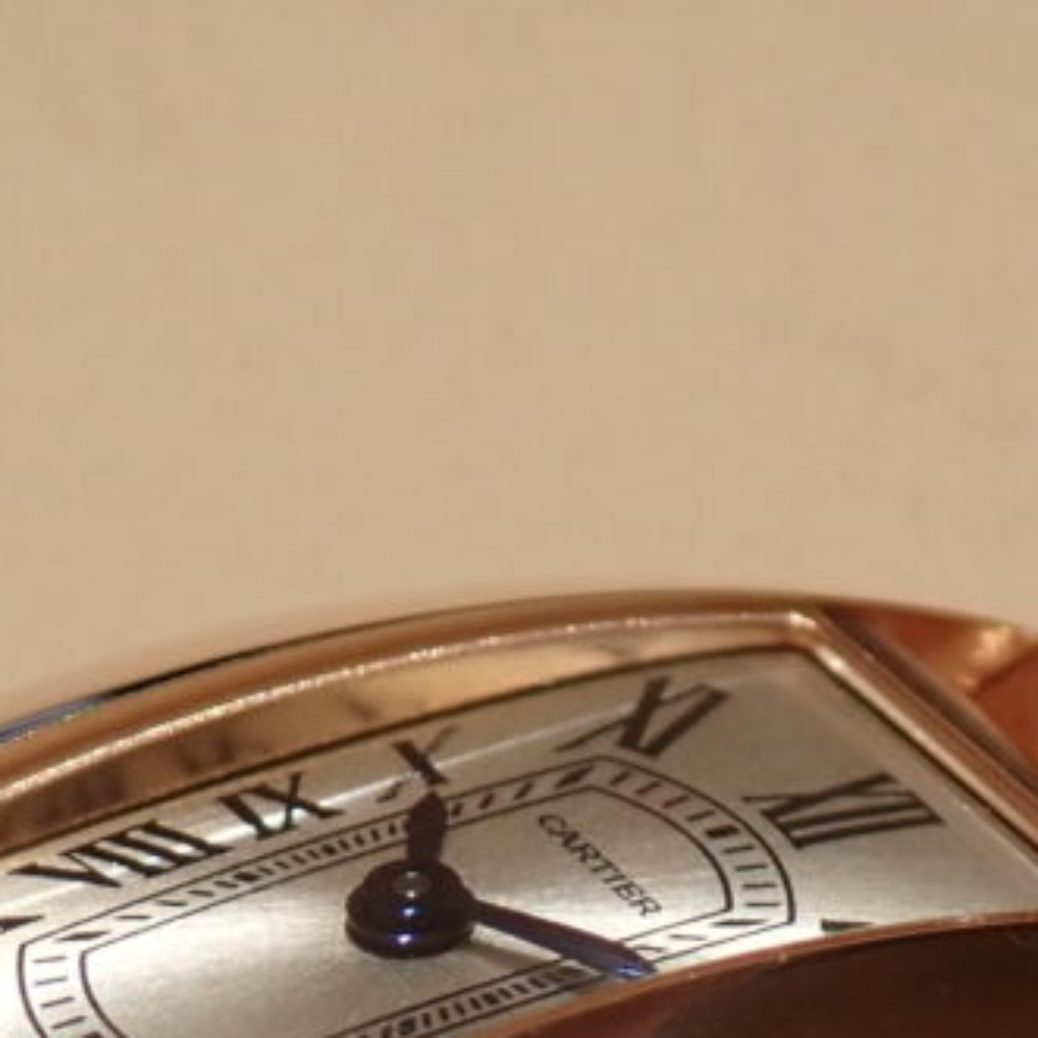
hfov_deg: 5.8
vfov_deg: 5.8
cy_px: 953
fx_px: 10212
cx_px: 414
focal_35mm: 301
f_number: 4.7
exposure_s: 1/160
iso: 200
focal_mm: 16.79
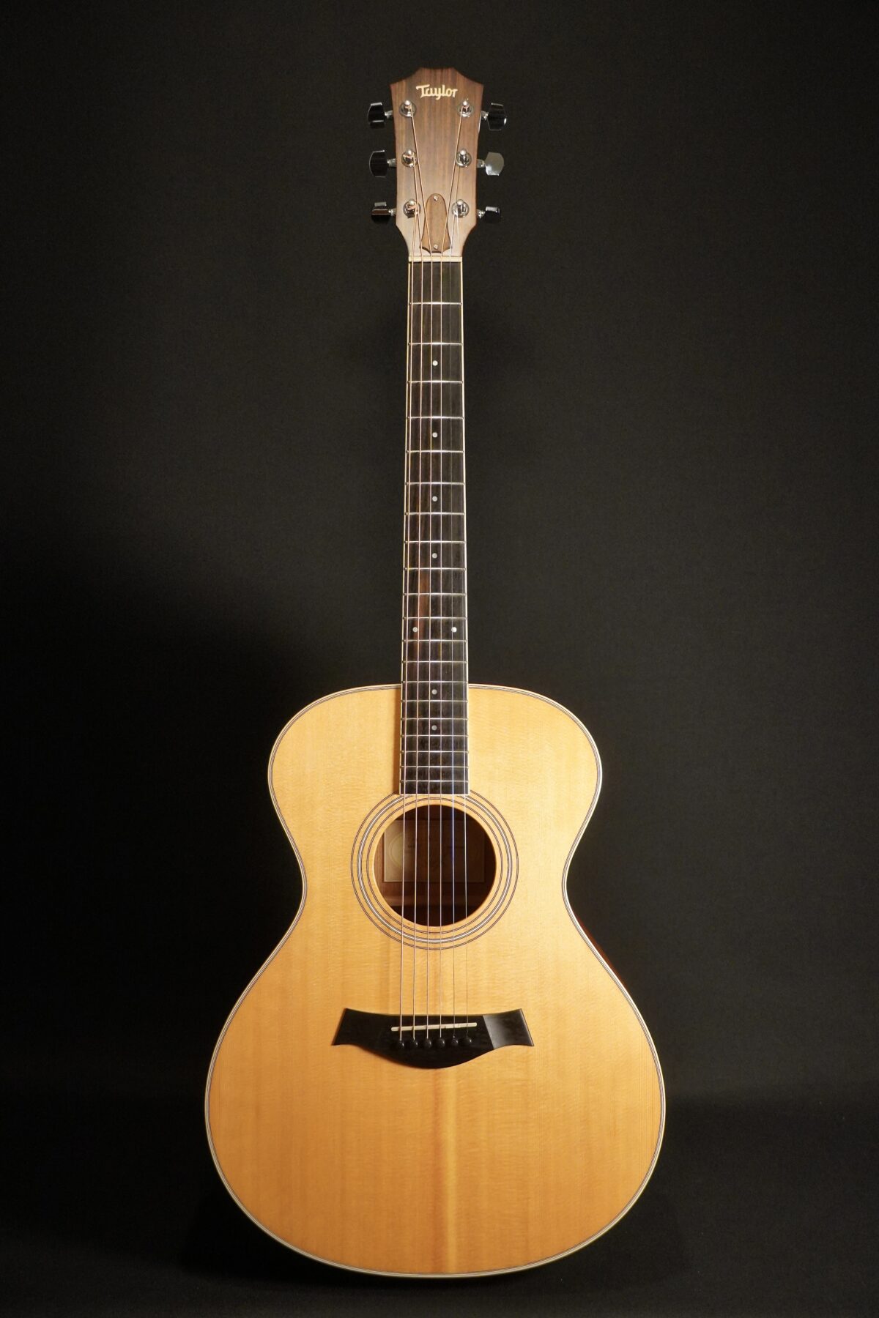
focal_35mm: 52
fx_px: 1923
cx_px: 440
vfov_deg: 37.9
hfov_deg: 25.8
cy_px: 659
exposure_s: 1/200
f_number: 4.5
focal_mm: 35
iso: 2000
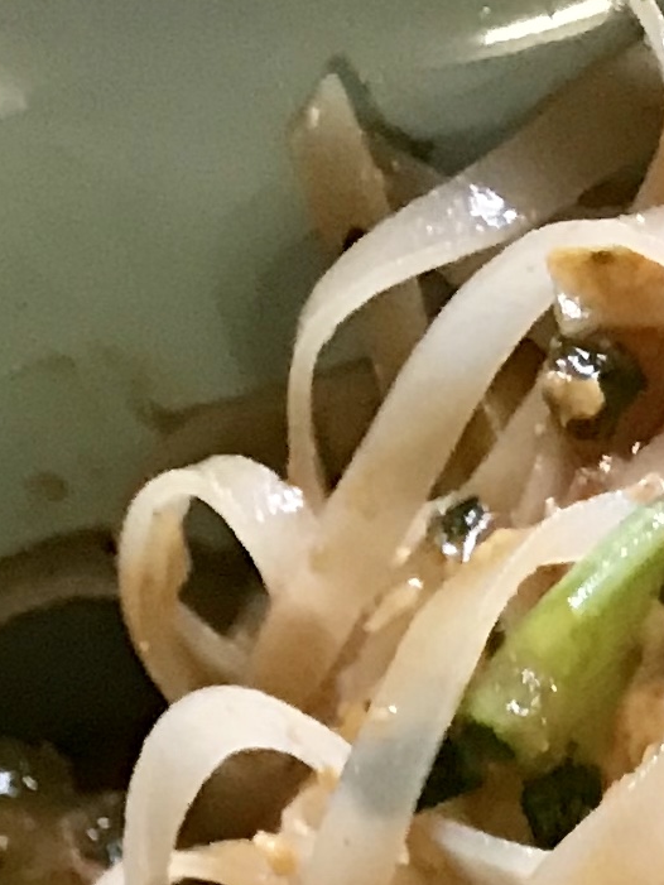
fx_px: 4116
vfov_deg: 9.8
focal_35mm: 161
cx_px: 991
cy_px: 2535
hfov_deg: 9.0
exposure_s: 1/15
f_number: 1.8
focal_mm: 3.99
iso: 80
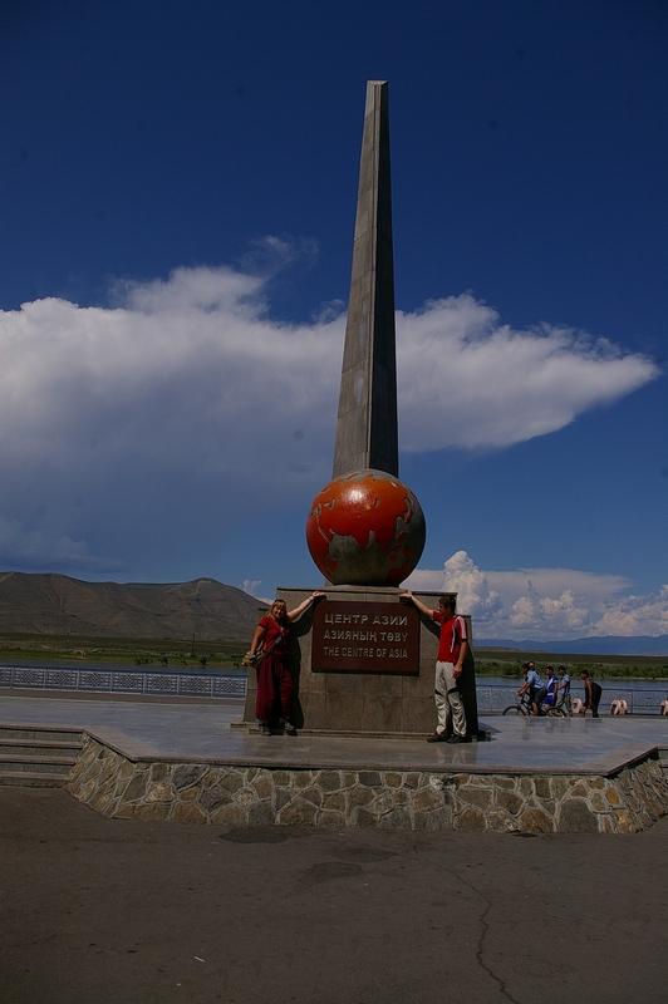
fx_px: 836
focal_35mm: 30
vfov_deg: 62.0
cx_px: 334
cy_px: 502
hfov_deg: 43.5
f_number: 9.5
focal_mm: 20
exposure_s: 1/1000
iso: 200
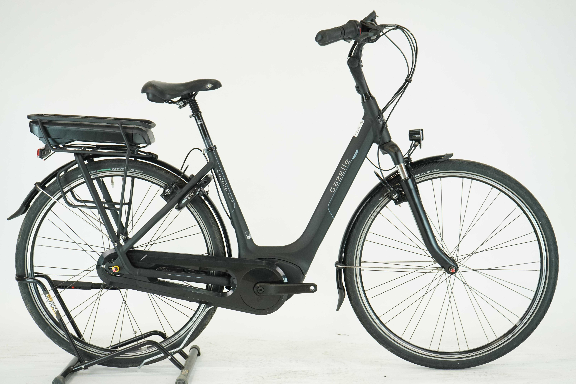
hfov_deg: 34.5
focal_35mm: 58
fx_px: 928
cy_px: 192
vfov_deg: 23.4
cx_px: 288
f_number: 5.6
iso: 1600
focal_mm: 58
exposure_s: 1/200
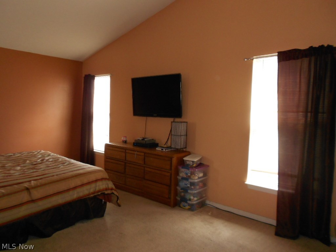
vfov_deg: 53.1
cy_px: 126
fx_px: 252
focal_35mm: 26
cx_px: 168
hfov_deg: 67.3
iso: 200
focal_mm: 4.6
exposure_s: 1/25
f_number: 3.2
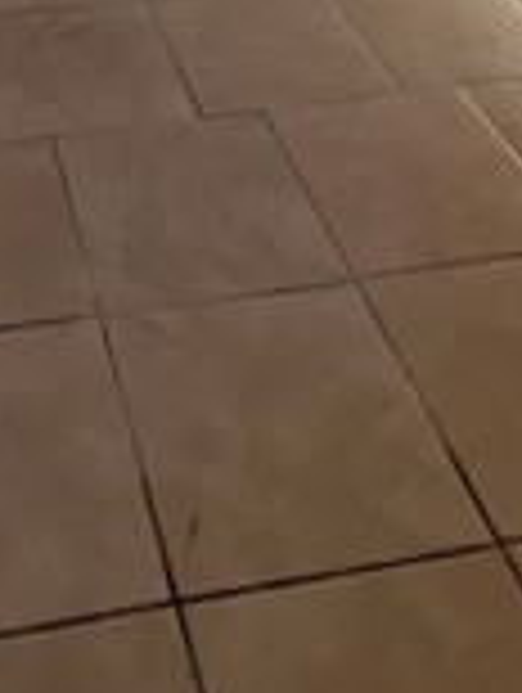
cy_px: -544
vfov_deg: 22.1
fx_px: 1083
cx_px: 22
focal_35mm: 54
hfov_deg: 26.0
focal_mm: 1.57
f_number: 1.8
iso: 160
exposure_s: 1/99
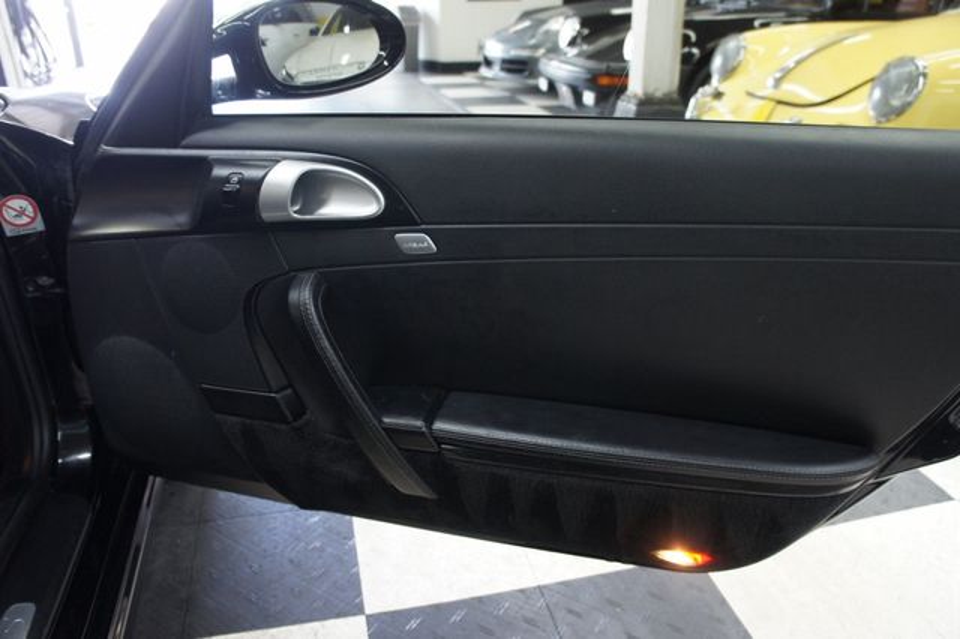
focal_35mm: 27
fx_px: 720
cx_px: 480
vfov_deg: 47.9
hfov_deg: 67.4
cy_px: 320
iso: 640
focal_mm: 18
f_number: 3.5
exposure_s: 1/30
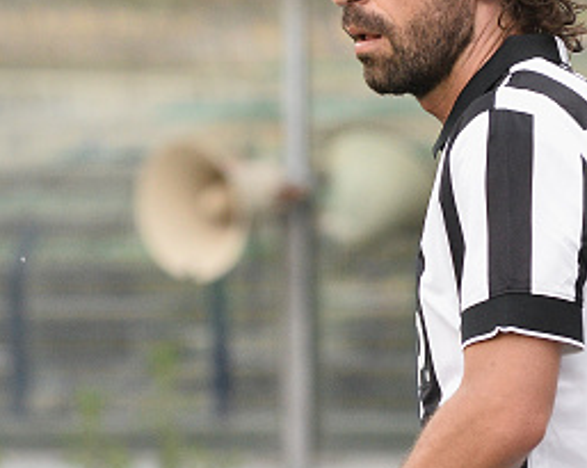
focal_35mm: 434
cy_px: 257
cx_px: 199
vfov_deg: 3.6
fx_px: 7531
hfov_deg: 4.5
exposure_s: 1/1000
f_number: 5.6
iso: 2800
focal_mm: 200
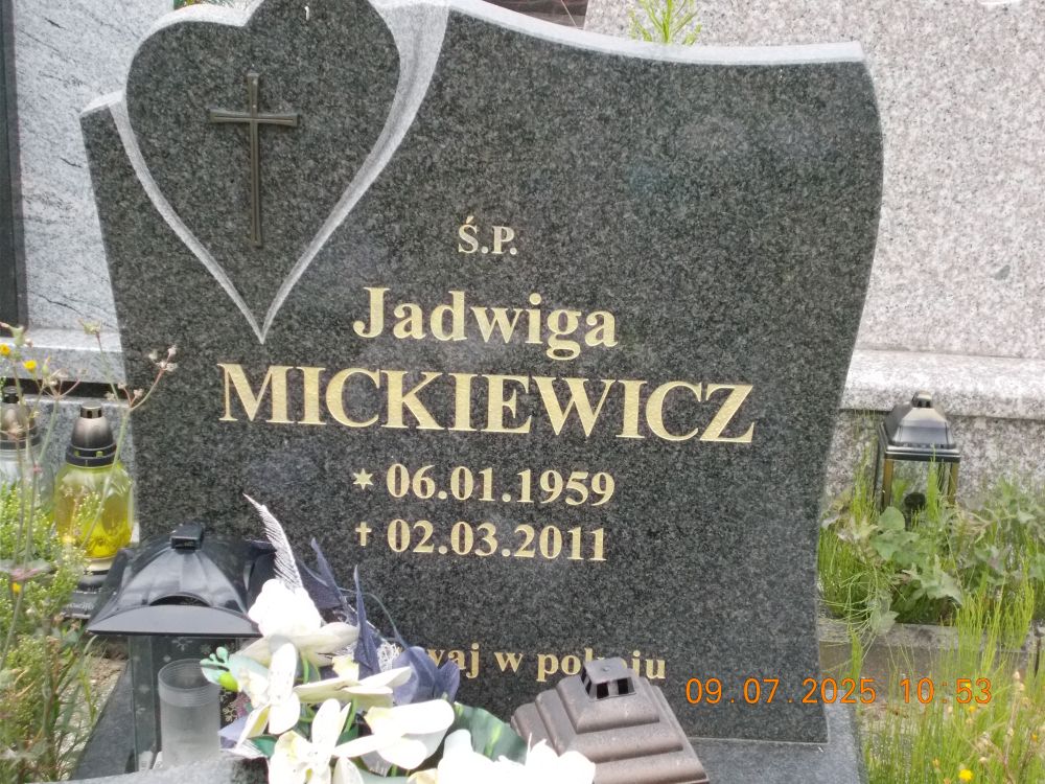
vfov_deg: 22.3
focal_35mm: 66
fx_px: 1992
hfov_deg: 29.4
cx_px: 522
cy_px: 392
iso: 360
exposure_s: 1/500
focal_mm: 11.8
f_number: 5.3
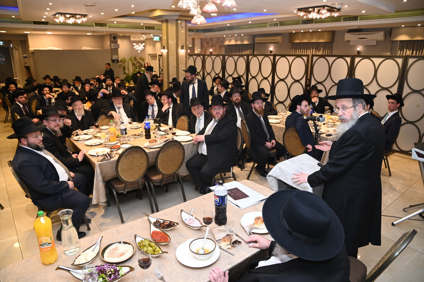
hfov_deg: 73.8
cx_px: 212
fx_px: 283
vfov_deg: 53.1
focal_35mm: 24
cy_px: 141
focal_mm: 24
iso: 2000
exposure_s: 1/160
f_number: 4.5
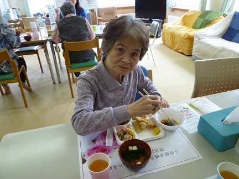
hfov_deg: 69.4
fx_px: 173
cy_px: 90
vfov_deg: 54.9
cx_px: 120
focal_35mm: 25
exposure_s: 1/30
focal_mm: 4.5
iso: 125
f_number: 2.8
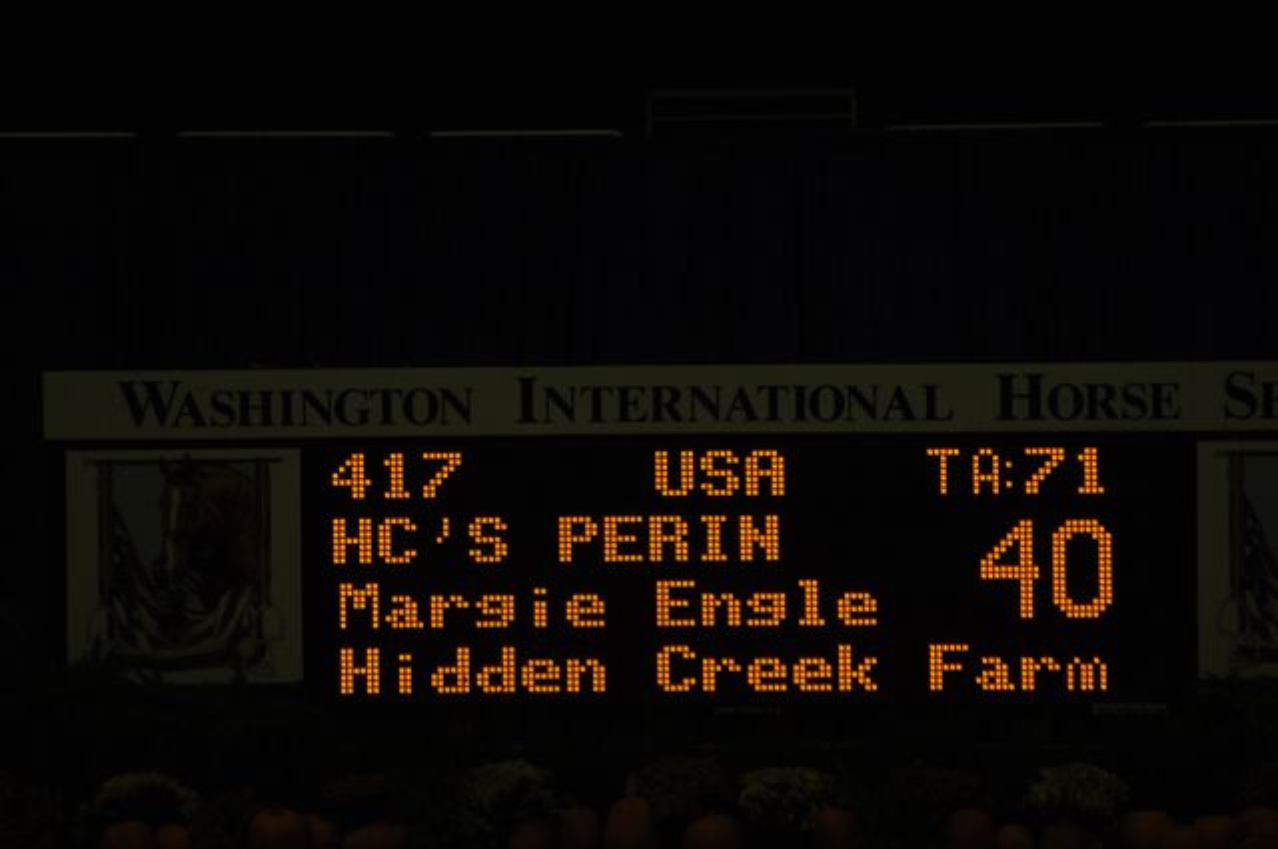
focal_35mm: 450
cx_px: 639
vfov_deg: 3.0
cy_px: 424
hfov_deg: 4.6
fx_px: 15955
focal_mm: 300
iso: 400
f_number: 5.6
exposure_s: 1/250
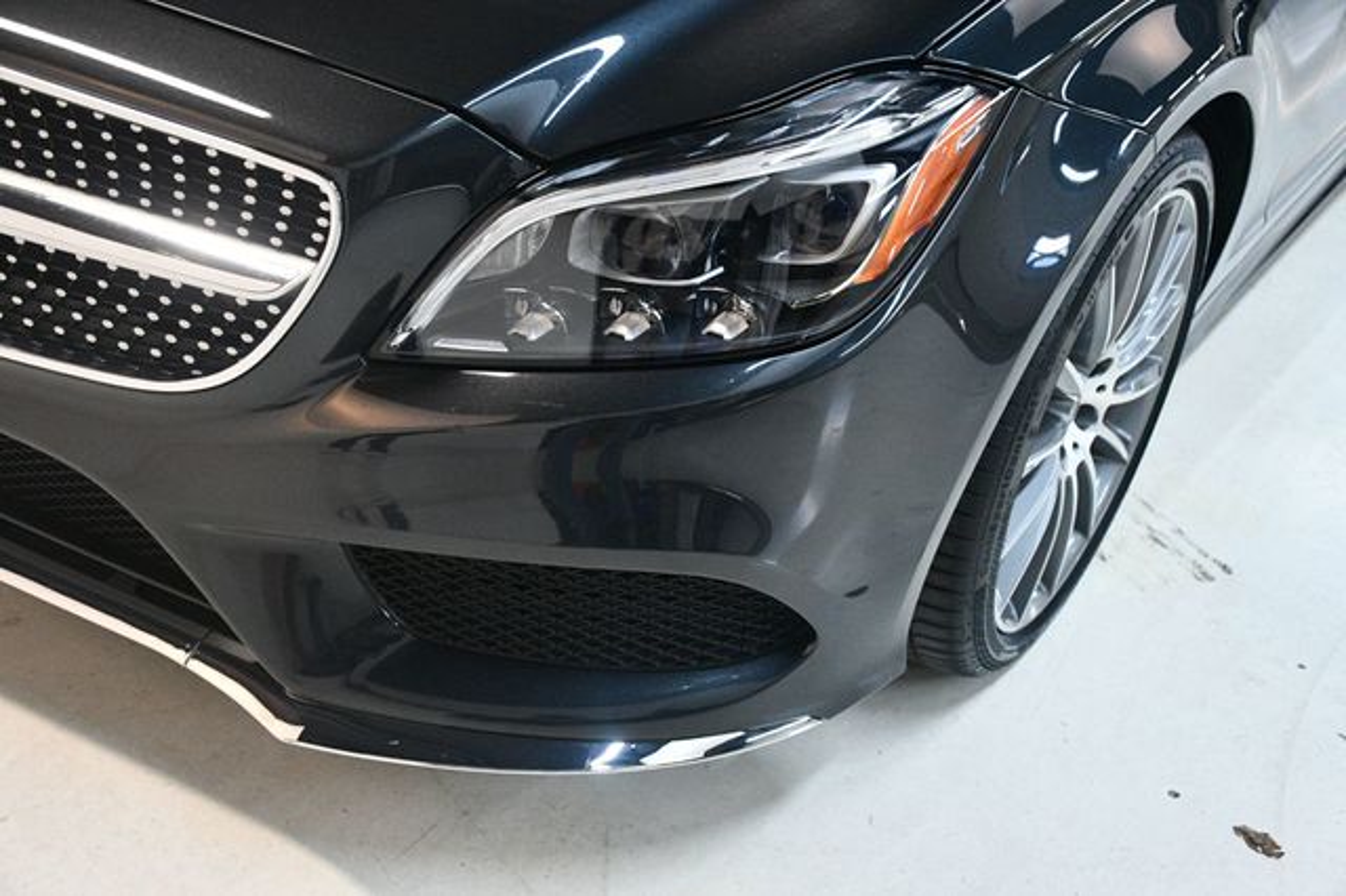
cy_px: 448
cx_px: 673
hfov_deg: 48.5
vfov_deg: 33.4
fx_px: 1495
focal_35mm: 40
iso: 2800
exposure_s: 1/125
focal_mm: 27
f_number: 4
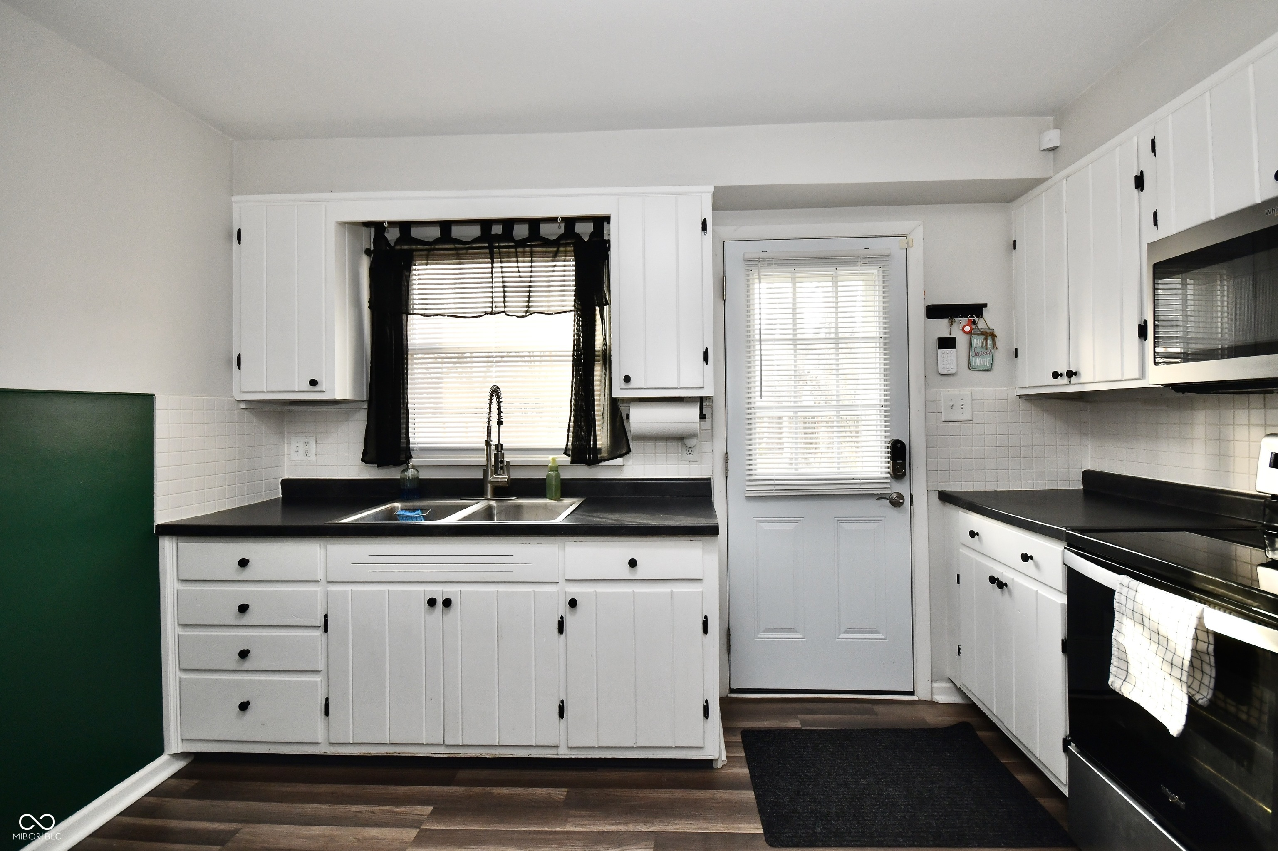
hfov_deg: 100.4
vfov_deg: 77.3
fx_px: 532
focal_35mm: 15
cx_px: 639
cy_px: 426
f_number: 6.3
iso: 640
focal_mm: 10
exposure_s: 1/80
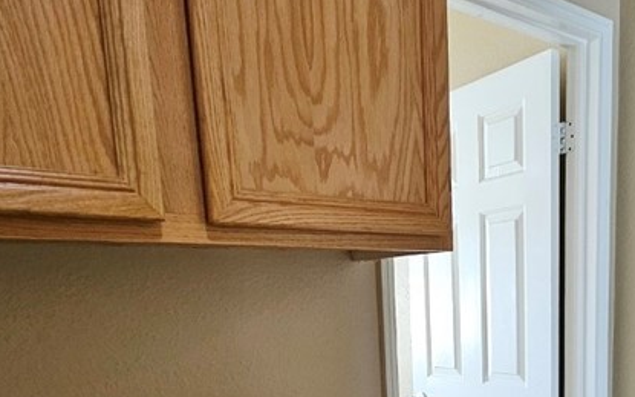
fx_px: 588
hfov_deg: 55.3
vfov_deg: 33.5
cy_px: 411
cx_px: 435
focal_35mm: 34
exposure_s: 1/60
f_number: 2.2
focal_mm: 2.2
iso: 200
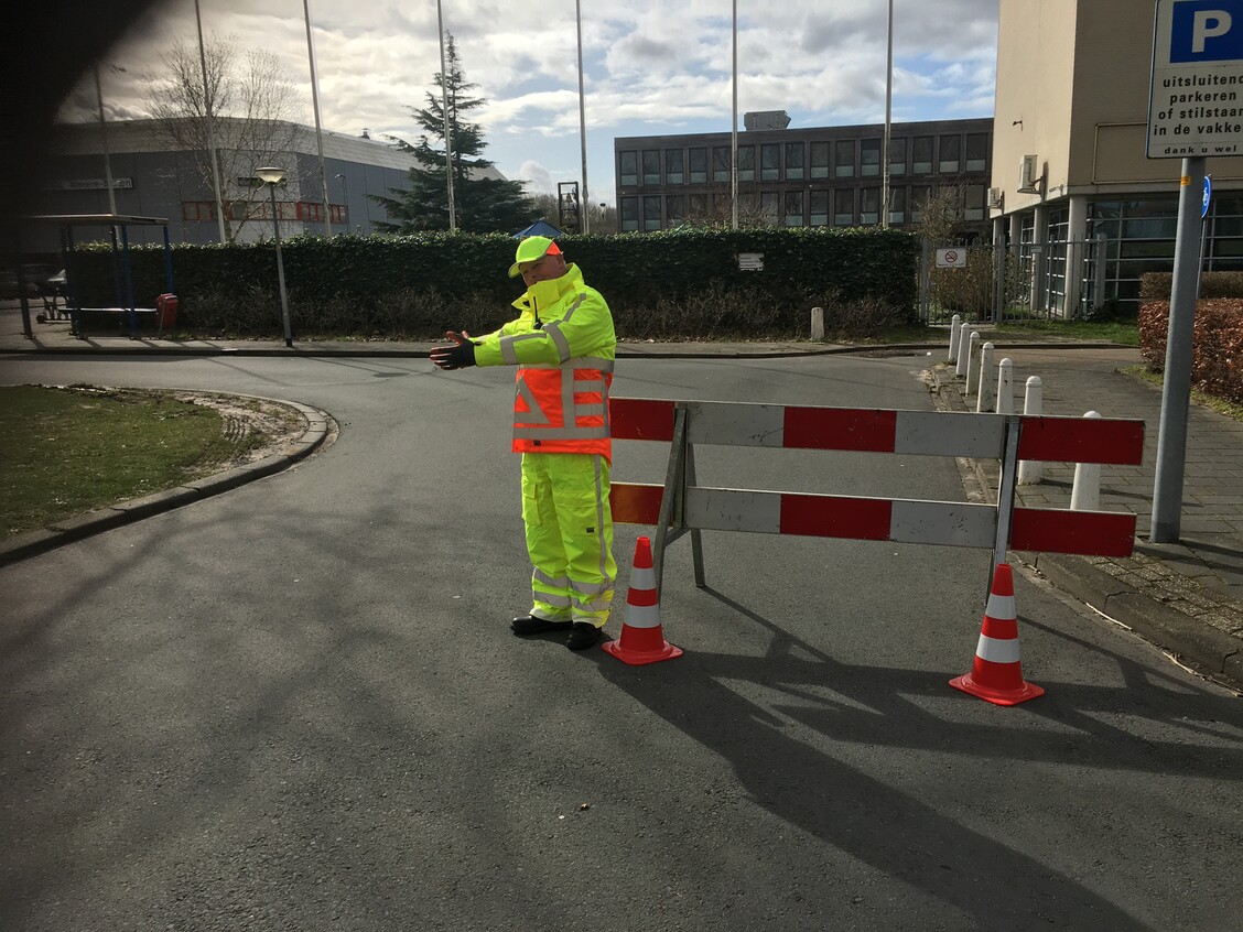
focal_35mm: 29
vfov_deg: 48.2
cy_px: 466
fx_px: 1041
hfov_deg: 61.7
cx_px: 622
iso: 25
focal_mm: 4.15
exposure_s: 1/1876
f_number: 2.2
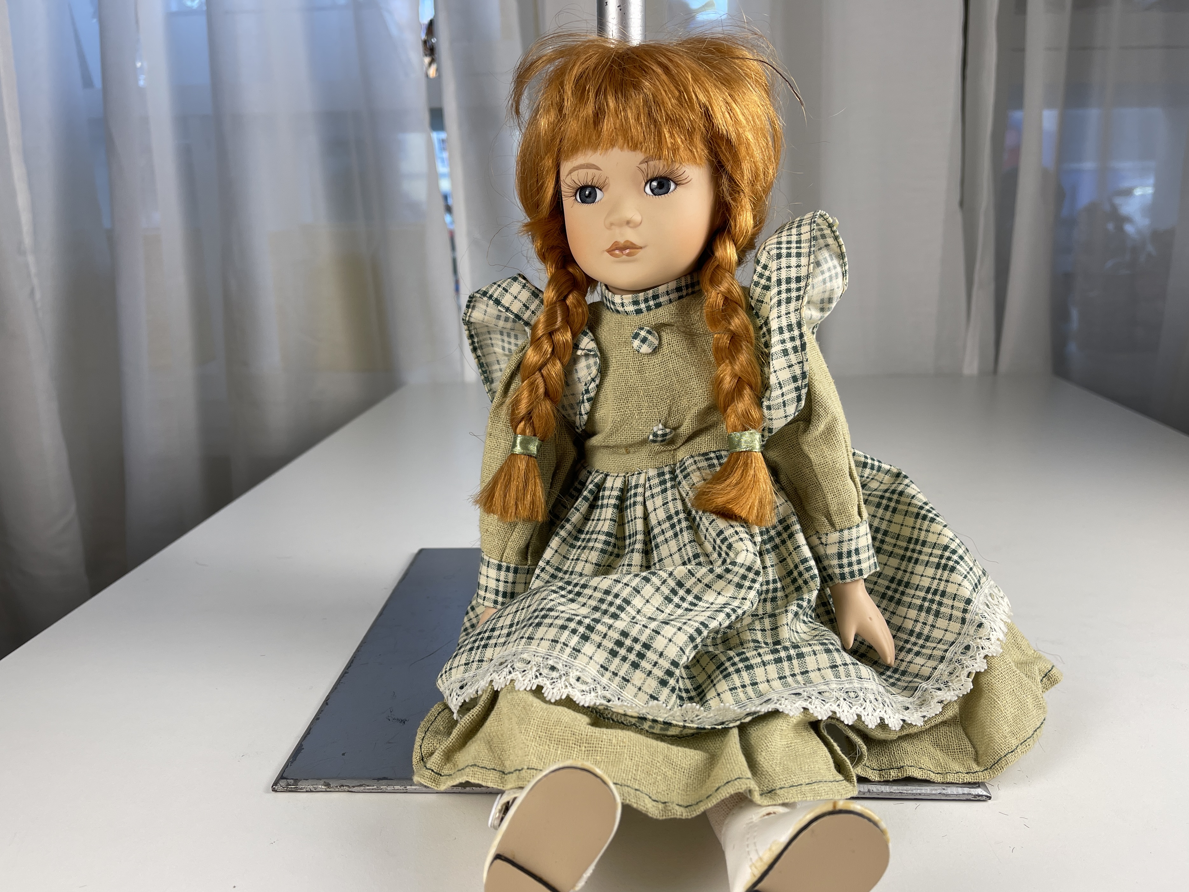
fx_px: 927
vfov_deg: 51.3
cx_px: 581
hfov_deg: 65.3
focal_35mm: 27
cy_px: 476
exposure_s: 1/100
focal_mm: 5.1
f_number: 1.6
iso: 32
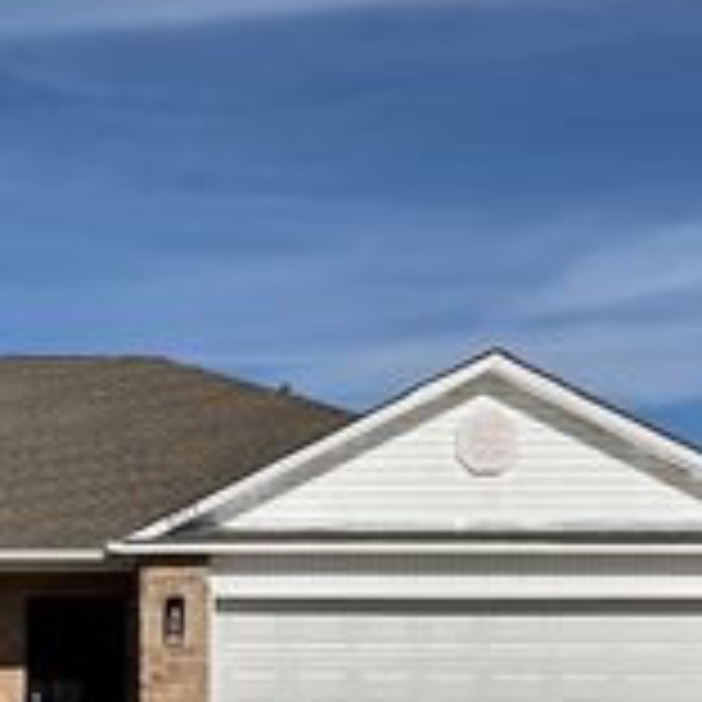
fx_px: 1881
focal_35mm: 82
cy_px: 637
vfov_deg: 20.7
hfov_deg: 20.8
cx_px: 104
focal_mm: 3
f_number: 1.8
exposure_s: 1/5263
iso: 16
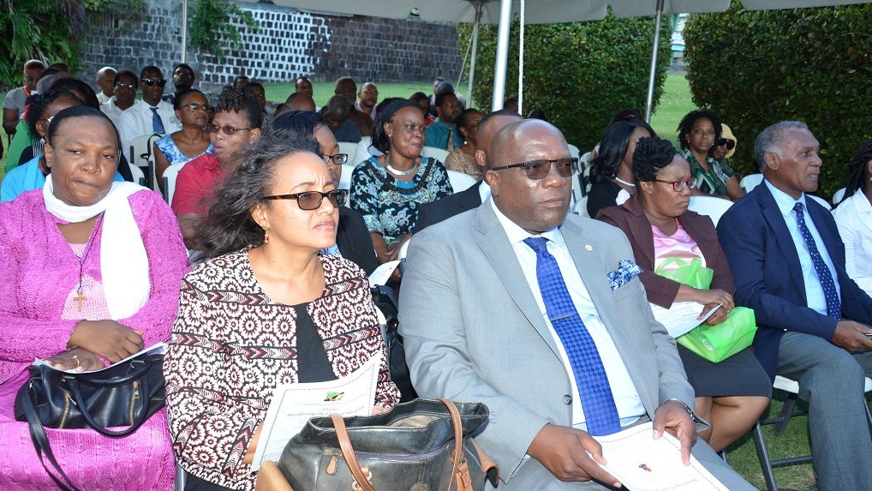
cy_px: 231
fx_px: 948
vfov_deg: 29.0
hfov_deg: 49.4
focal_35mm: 41
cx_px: 435
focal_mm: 26
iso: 500
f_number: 6.3
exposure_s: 1/160
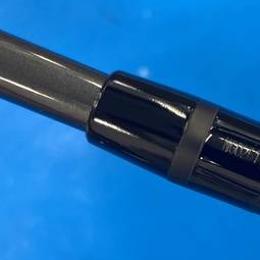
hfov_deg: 25.1
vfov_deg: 27.7
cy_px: 143
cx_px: 310
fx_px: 527
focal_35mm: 62
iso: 80
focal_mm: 3.99
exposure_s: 1/50
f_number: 1.8
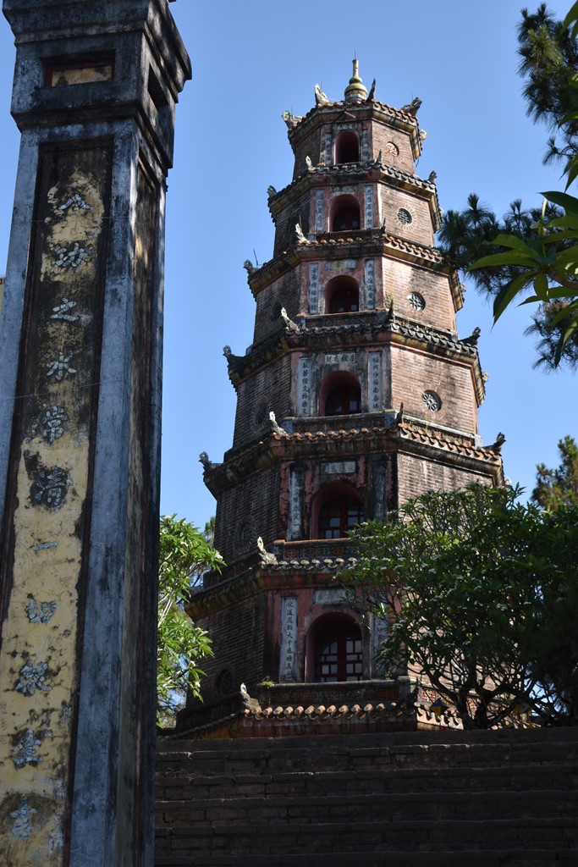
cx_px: 289
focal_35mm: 68
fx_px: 1625
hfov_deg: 20.2
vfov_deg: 29.9
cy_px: 434
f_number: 5
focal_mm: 45
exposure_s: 1/400
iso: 110
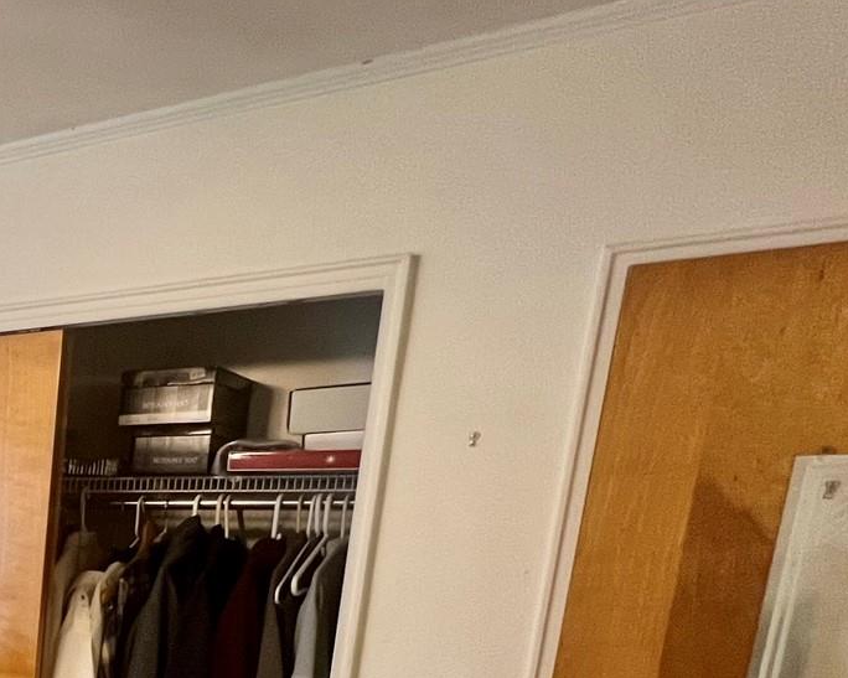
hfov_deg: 31.1
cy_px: 703
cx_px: -358
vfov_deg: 34.9
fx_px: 954
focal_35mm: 38
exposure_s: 1/60
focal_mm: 1.57
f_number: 1.8
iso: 200
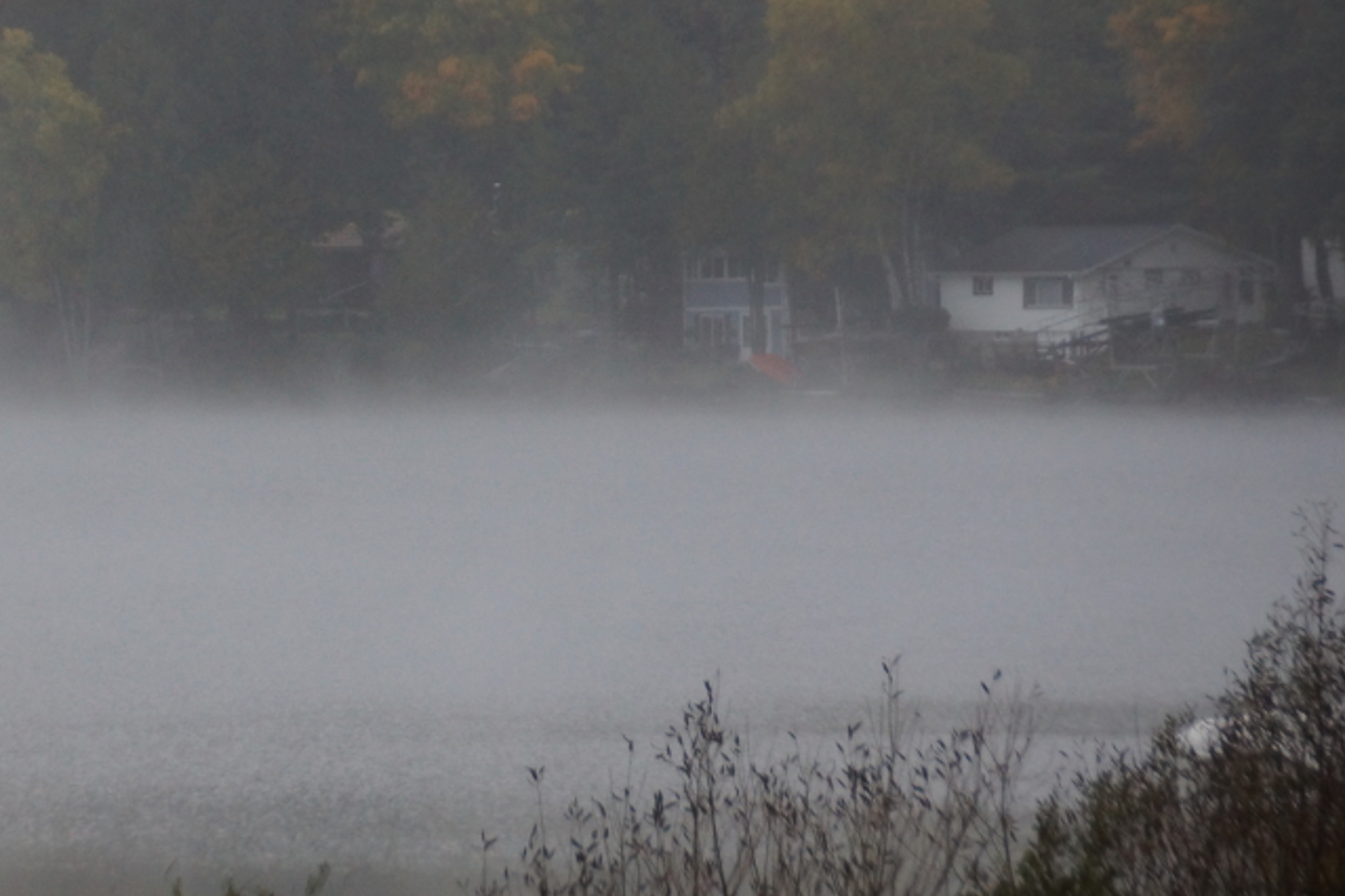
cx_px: 314
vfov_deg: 3.9
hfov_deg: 5.9
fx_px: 13150
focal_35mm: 352
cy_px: 326
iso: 800
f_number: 6.3
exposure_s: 1/250
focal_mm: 150
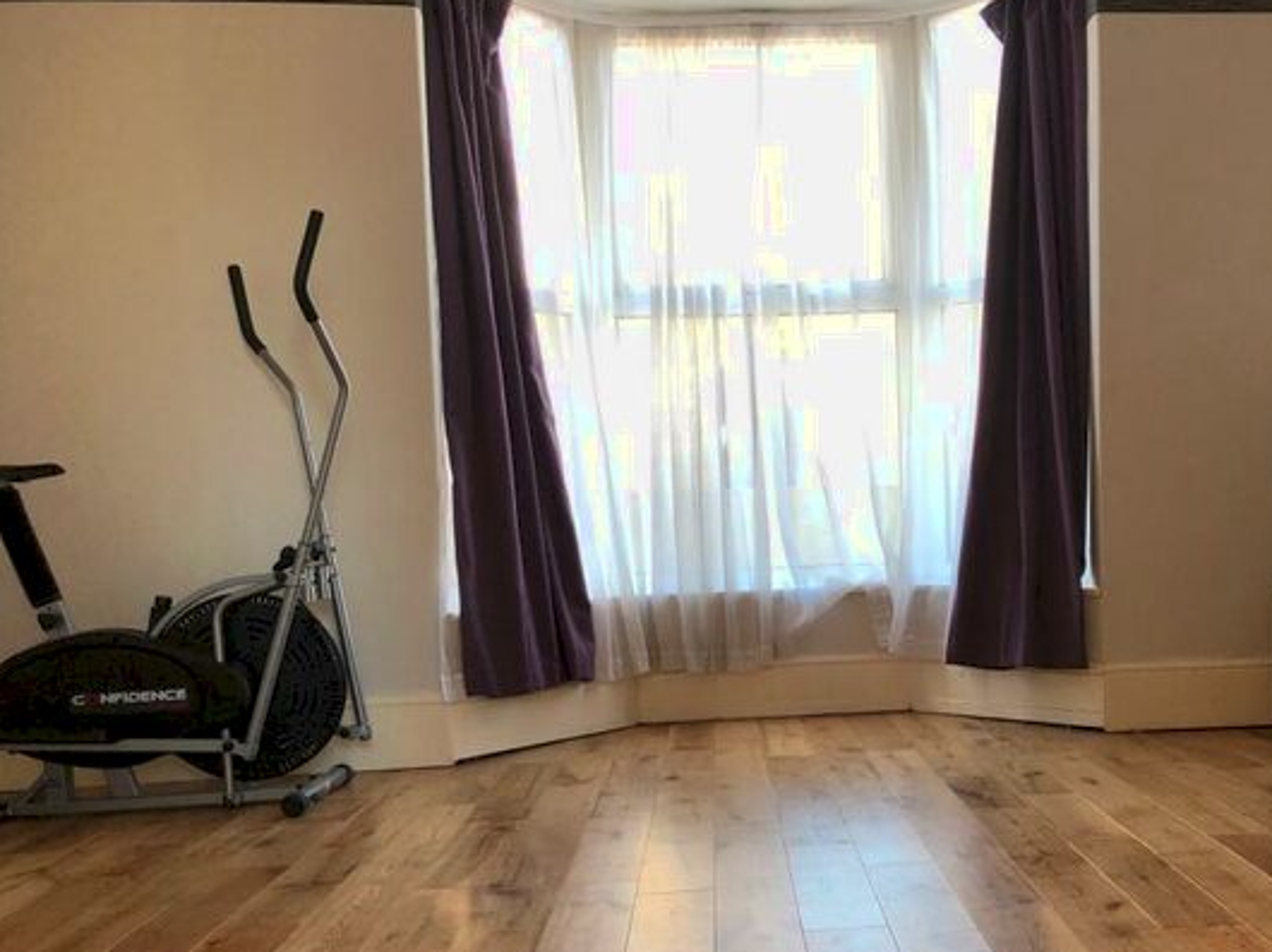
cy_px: 620
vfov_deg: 38.3
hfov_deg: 49.4
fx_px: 1359
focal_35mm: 37
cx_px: 838
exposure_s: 1/33
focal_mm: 3.99
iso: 25
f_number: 1.8
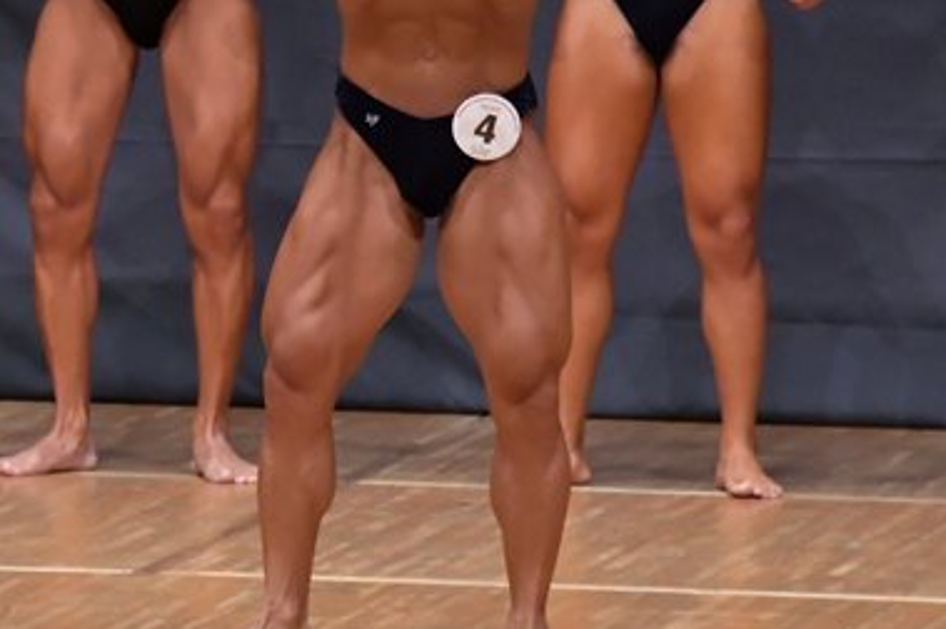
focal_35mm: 614
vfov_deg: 2.2
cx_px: 84
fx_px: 16120
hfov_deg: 3.4
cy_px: 122
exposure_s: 1/400
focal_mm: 200
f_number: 5.6
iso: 6400
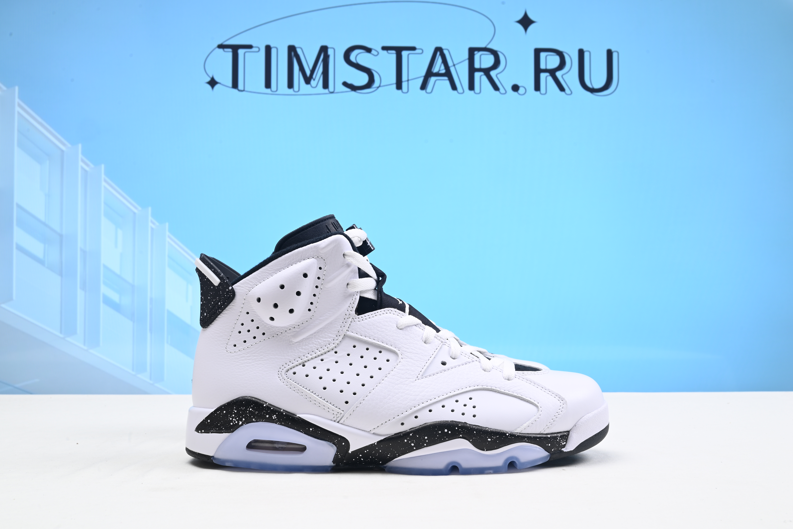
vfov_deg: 33.4
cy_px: 264
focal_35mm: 40
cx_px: 396
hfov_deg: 48.4
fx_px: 881
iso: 100
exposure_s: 1/2
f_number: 16
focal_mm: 40
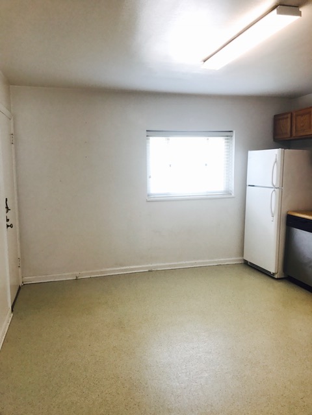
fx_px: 336
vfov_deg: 63.4
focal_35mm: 28
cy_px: 208
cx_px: 156
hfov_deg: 49.7
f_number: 1.8
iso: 40
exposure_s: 1/30
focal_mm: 3.99
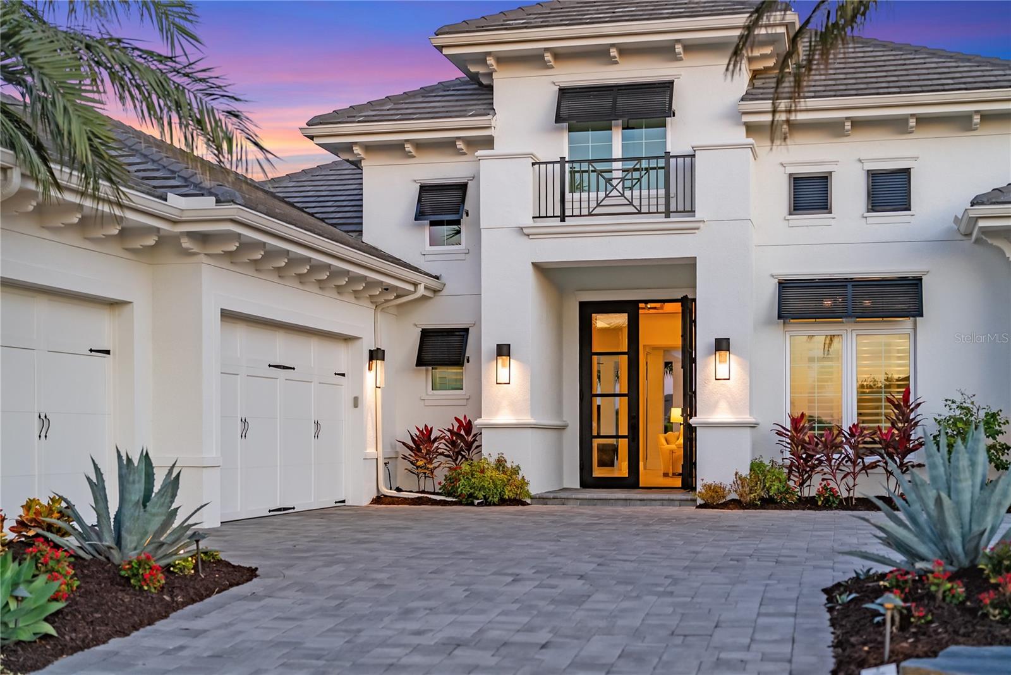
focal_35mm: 50
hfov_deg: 39.6
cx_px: 506
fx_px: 1405
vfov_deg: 27.0
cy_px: 338
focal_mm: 50
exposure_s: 1/1250
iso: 160
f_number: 2
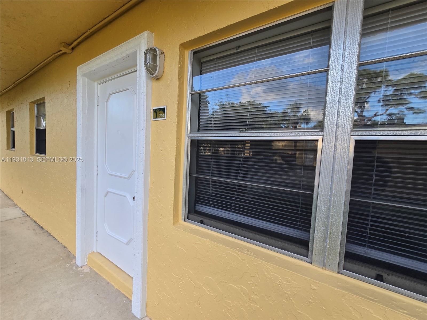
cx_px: 214
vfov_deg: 89.9
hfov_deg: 106.2
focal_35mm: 13
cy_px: 160
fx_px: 160
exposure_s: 1/155
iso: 50
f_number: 2.2
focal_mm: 2.2
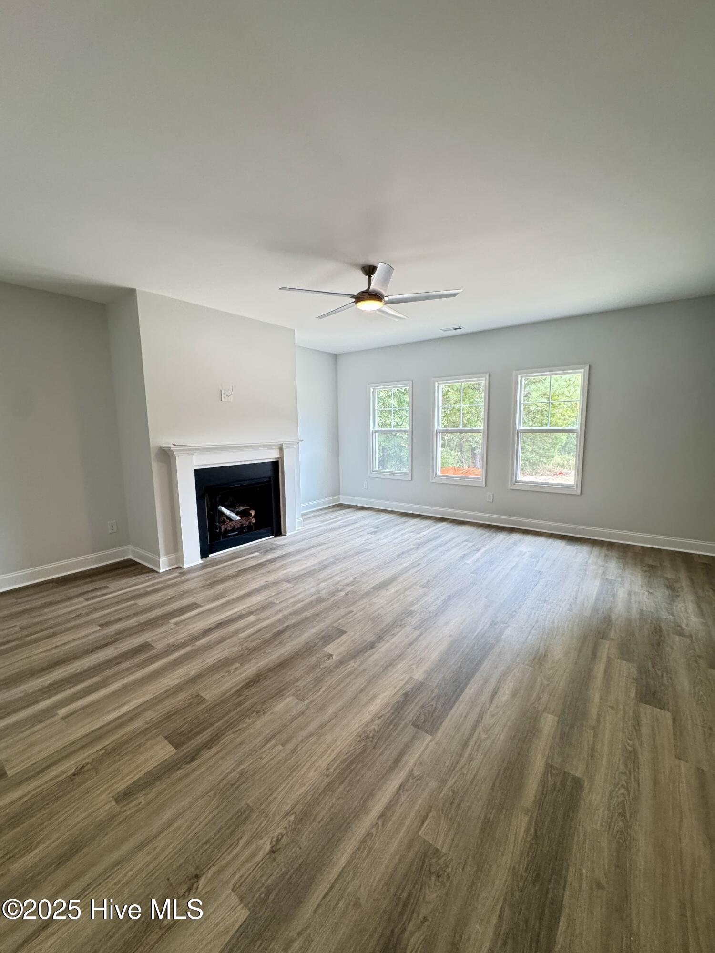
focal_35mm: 14
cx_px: 358
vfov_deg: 102.1
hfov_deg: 85.7
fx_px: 386
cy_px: 476
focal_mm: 2.22
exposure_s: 1/60
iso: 320
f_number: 2.2
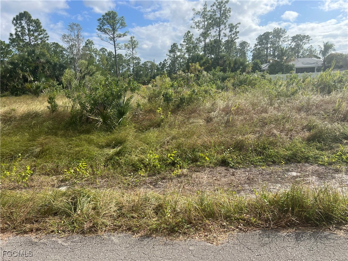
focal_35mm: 26
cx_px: 174
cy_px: 130
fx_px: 261
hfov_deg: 67.3
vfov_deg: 53.1
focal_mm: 5.7
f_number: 1.5
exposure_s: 1/3968
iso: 50
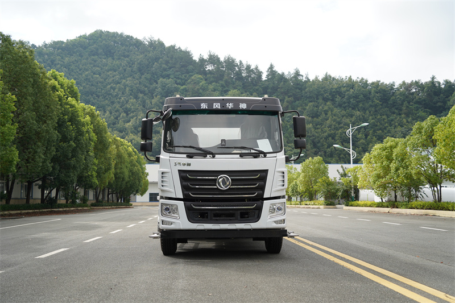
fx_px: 543
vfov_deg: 31.2
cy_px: 152
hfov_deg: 45.4
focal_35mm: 43
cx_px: 228
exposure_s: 1/800
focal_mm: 43
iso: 100
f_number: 3.2
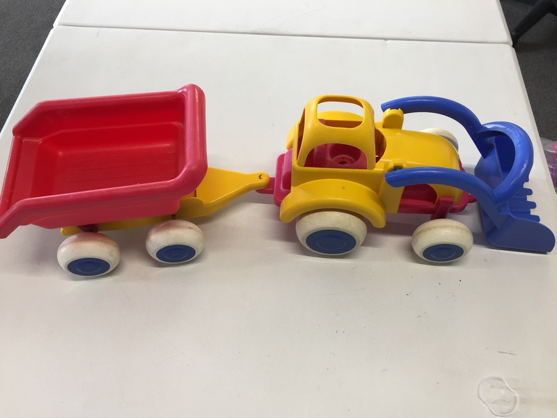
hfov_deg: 61.7
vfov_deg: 48.2
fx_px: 467
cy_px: 209
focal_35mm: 29
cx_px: 278
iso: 32
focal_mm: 4.15
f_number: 2.2
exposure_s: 1/50
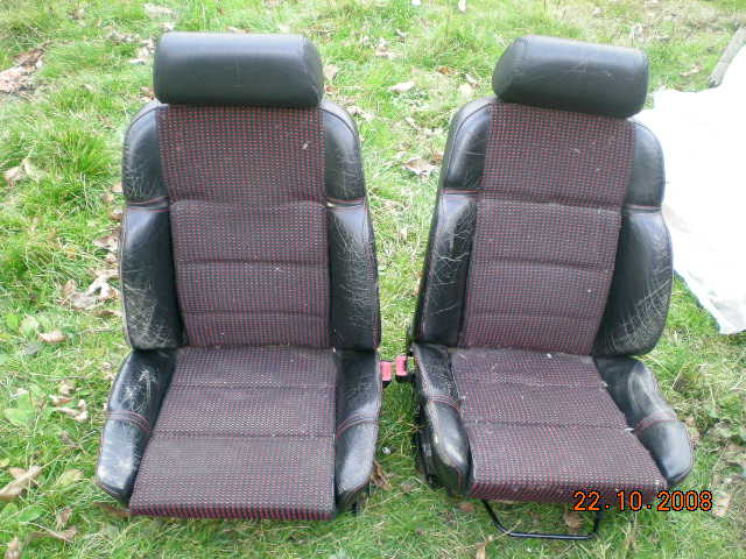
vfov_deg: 37.7
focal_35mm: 38
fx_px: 819
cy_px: 280
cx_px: 373
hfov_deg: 49.0
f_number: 3.1
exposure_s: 1/54.4
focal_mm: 6.3
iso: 200
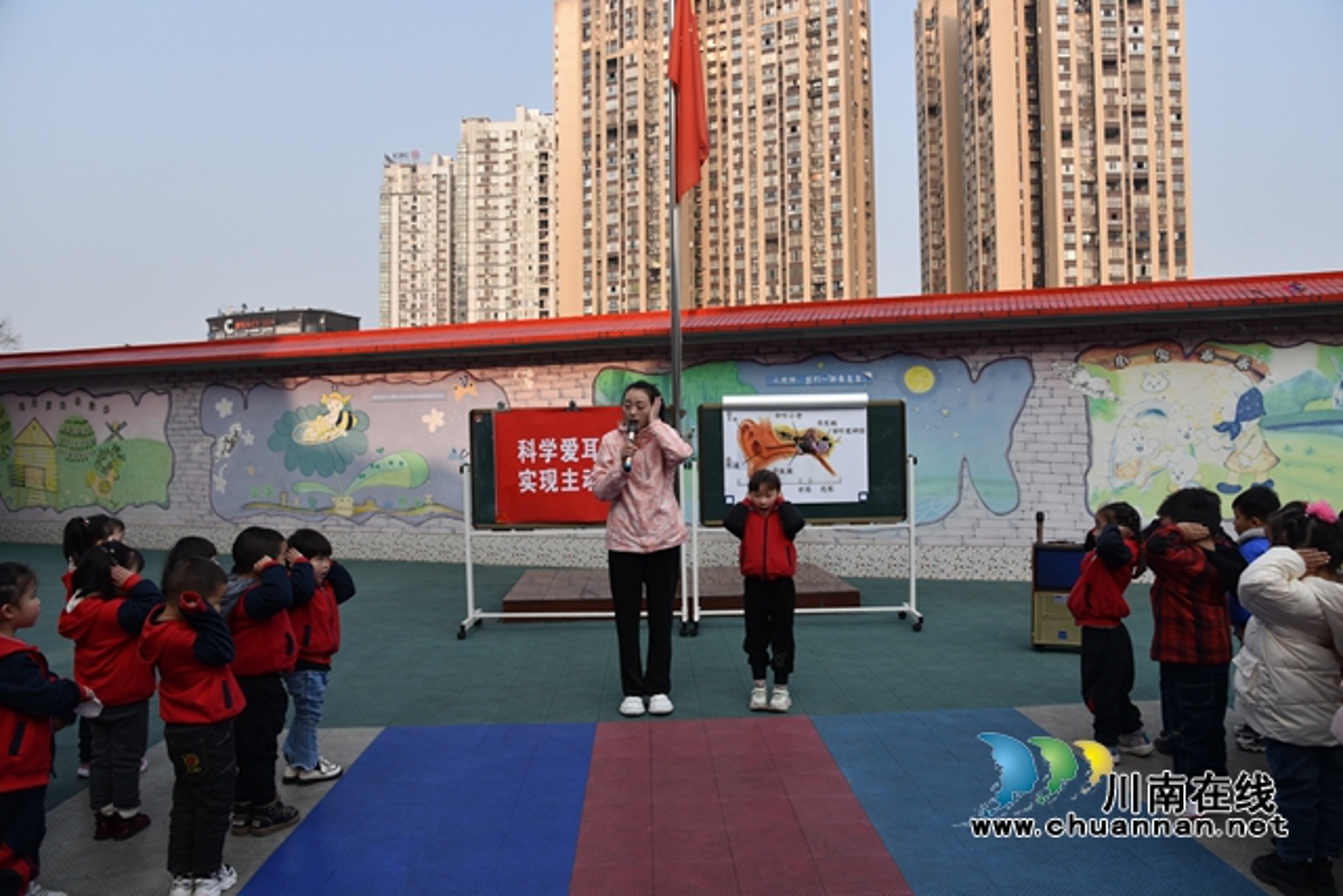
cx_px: 672
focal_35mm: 24
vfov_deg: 53.2
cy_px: 448
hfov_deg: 73.7
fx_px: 895
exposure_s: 1/400
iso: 400
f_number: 10
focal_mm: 24
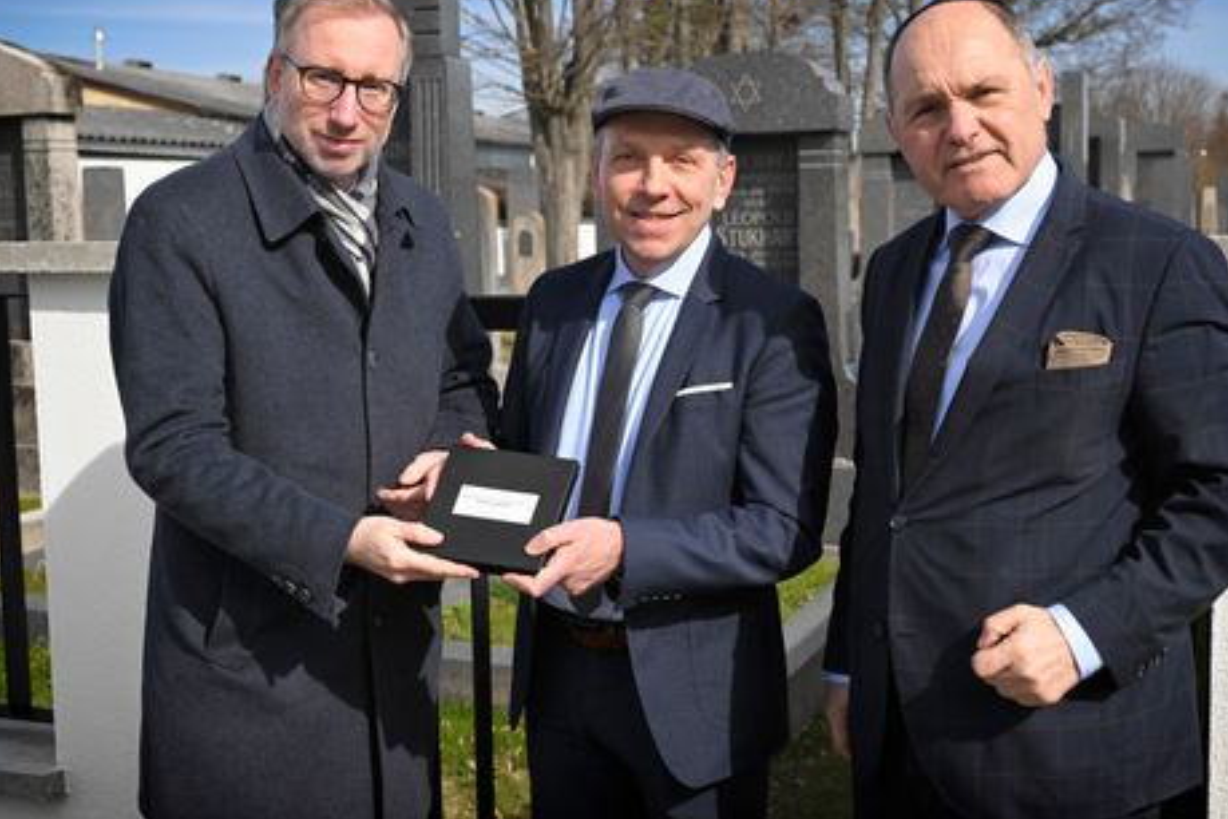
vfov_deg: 34.2
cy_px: 376
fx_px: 1330
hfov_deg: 49.5
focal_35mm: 39
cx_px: 672
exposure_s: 1/160
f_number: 5
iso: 100
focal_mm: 35
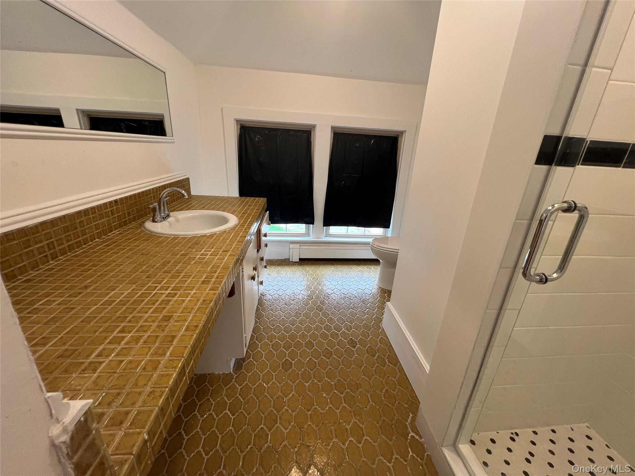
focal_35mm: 13
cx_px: 318
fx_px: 238
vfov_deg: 89.9
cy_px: 238
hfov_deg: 106.2
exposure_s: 1/120
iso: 160
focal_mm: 1.57
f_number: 1.8
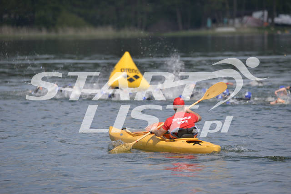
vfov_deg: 3.3
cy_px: 97
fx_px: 3396
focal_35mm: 420
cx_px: 146
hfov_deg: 4.9
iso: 400
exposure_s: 1/4000
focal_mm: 420
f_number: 8
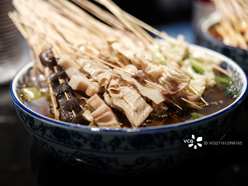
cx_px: 124
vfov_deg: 36.0
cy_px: 93
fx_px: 287
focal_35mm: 40
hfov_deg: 46.8
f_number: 2.8
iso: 400
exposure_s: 1/200
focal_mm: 50
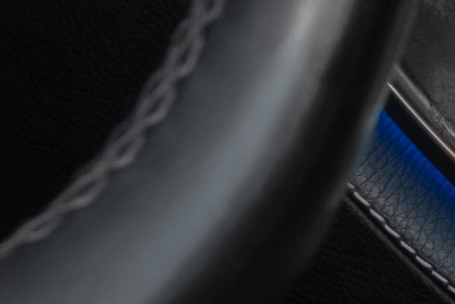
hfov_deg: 5.1
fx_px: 4829
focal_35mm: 382
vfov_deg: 3.6
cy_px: -81
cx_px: 1350
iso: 800
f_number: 5.6
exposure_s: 1/13
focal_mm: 36.5
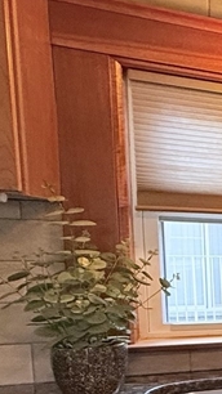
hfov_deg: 12.5
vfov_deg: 39.4
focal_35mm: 51
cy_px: 301
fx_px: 534
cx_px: 623
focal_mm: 2.22
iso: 320
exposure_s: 1/120
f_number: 2.2
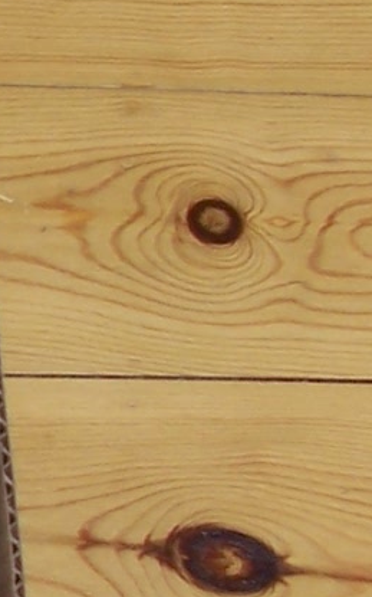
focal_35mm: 183
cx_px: -958
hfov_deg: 6.2
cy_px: 511
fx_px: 2972
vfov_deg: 11.4
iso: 80
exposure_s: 1/45
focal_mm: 6
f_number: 2.8
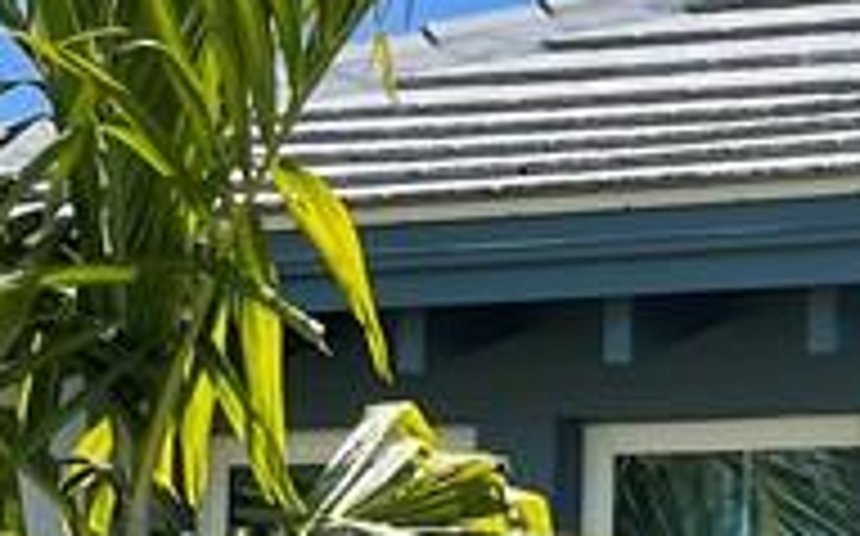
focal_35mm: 148
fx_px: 3466
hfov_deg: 13.1
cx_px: 1427
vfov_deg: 8.7
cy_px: 752
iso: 32
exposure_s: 1/2597
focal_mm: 5.1
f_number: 1.6
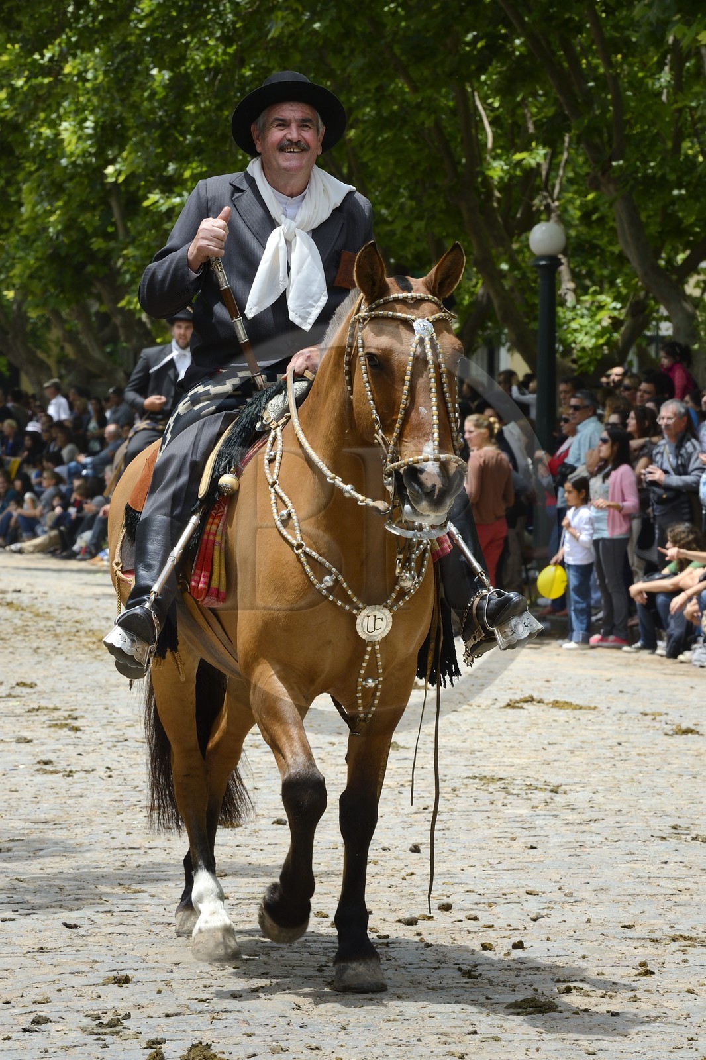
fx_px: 4267
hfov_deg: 9.5
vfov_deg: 14.2
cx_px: 353
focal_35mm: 145
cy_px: 530
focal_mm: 145
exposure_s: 1/320
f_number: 13
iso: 400
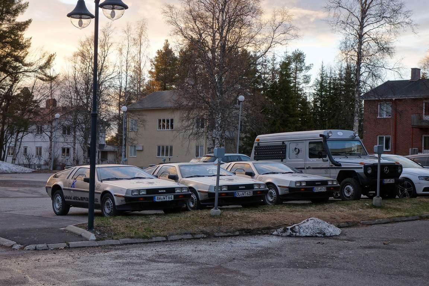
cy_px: 143
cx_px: 214
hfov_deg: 30.1
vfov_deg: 20.3
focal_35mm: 67
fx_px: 798
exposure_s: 1/80
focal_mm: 25.02
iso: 160
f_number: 4
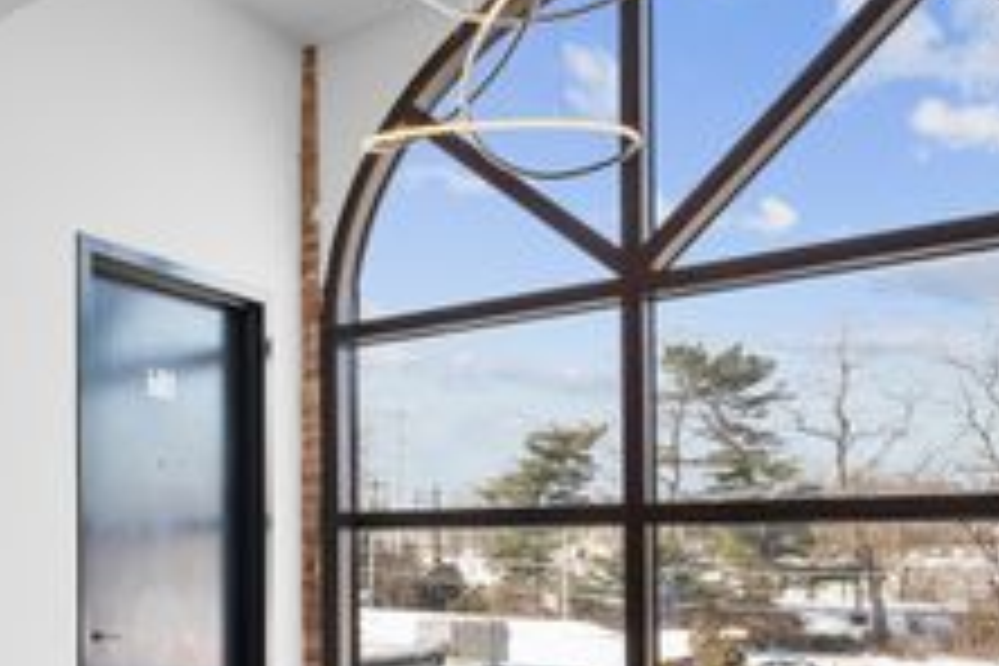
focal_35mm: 36
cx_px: 130
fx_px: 999
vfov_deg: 35.6
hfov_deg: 48.4
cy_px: 542
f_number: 9
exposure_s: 1/5
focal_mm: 16
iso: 200
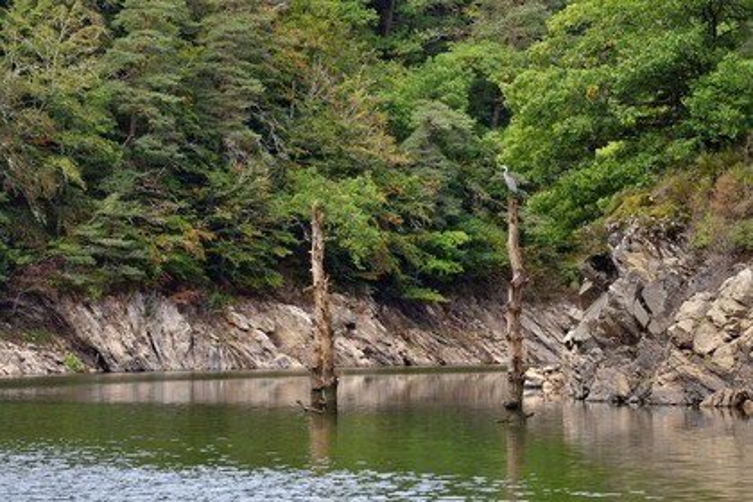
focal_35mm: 200
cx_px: 376
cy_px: 251
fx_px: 4183
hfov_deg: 10.3
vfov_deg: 6.9
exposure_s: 1/640
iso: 400
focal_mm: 200
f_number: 6.3
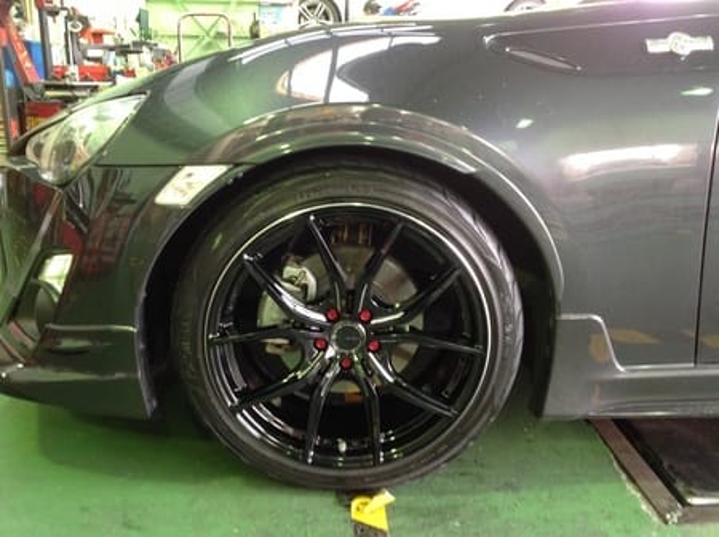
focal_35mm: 35
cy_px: 268
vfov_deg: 40.6
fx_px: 726
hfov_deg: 52.7
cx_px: 360
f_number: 2.4
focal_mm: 4.28
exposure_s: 1/15
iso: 160
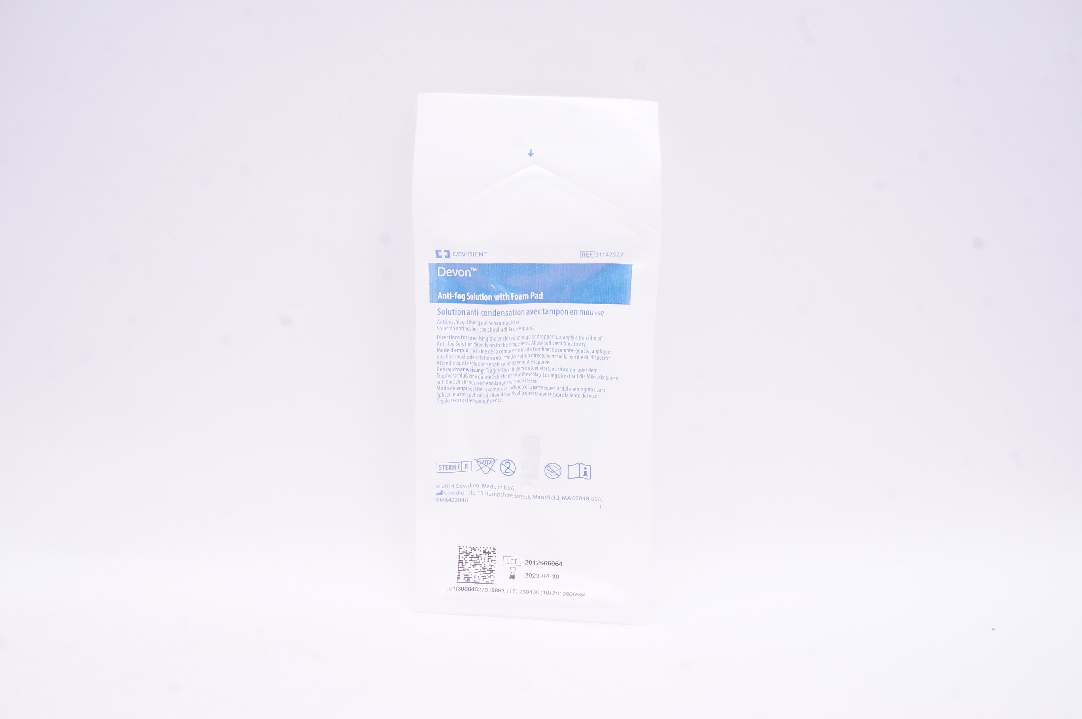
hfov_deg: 64.6
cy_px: 360
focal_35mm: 28
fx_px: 856
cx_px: 541
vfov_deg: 45.6
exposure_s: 1/20
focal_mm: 19
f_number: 14
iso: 800
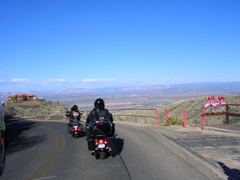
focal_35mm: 38
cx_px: 120
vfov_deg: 37.7
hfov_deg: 49.0
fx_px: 263
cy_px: 90
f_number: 5.6
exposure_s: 1/362
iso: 50
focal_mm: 5.8
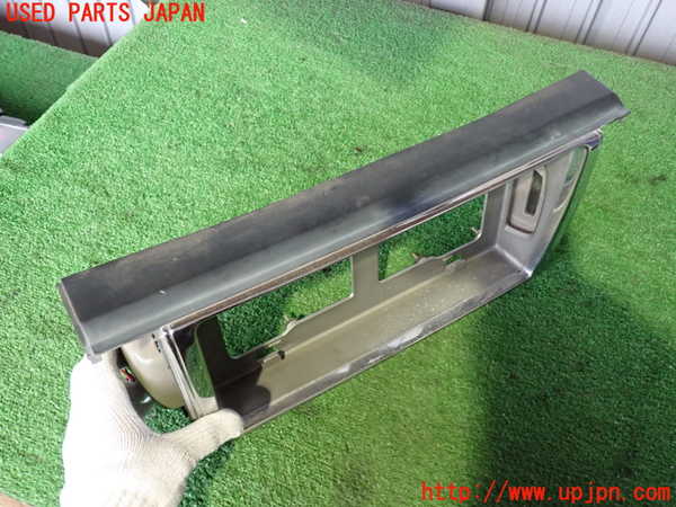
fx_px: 586
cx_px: 338
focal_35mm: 30
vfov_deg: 46.8
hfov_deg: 60.0
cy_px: 254
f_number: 2.3
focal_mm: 5.4
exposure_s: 1/30
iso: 640
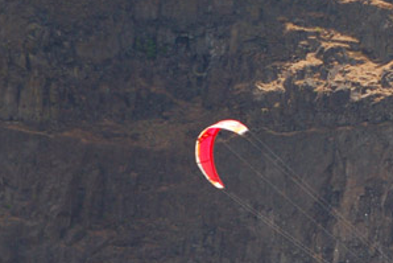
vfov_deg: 3.1
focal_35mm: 450
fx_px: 4915
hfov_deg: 4.6
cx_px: 440
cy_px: -15
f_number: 5.6
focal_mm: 112
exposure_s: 1/800
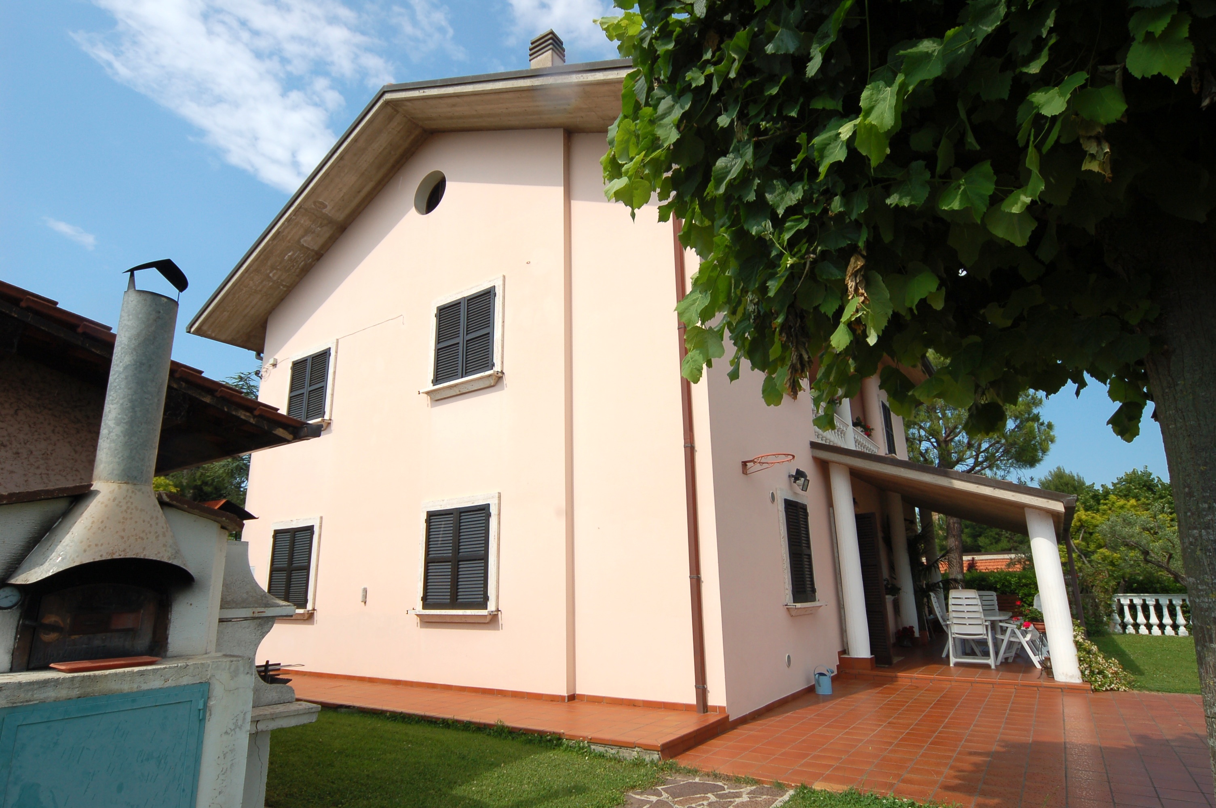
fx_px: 607
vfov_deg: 67.3
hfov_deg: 90.1
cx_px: 608
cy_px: 404
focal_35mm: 18
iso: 200
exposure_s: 1/320
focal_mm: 12
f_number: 10
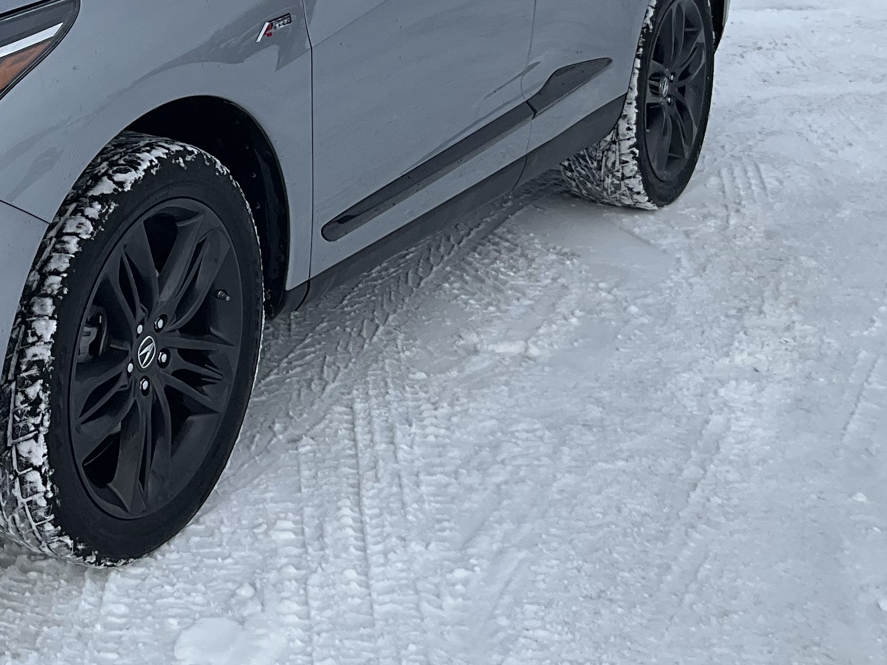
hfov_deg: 26.9
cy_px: -28
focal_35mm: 68
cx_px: -17
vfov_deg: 20.8
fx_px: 1742
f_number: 1.8
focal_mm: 3
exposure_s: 1/912
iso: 25
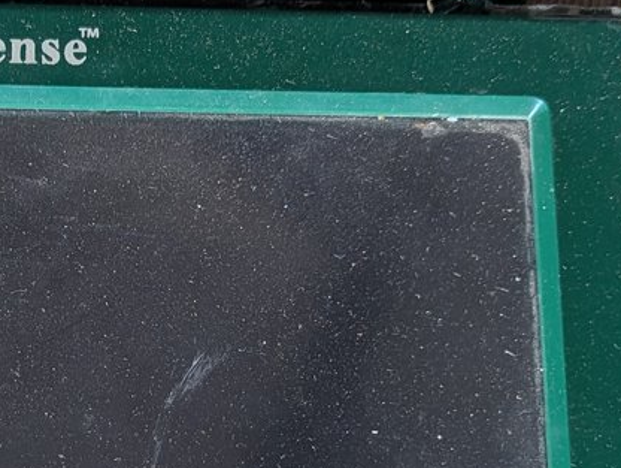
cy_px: 499
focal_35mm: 87
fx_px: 1563
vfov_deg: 16.6
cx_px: 47
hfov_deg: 21.9
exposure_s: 1/23.8
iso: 145
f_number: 1.85
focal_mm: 6.81
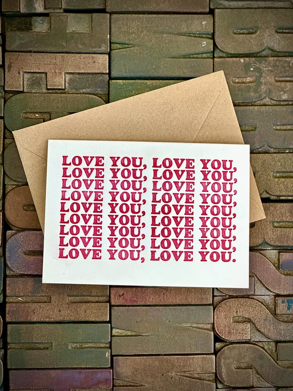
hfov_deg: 19.1
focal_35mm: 77
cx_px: 146
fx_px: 869
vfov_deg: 25.3
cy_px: 196
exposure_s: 1/121
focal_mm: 9
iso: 50
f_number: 2.8
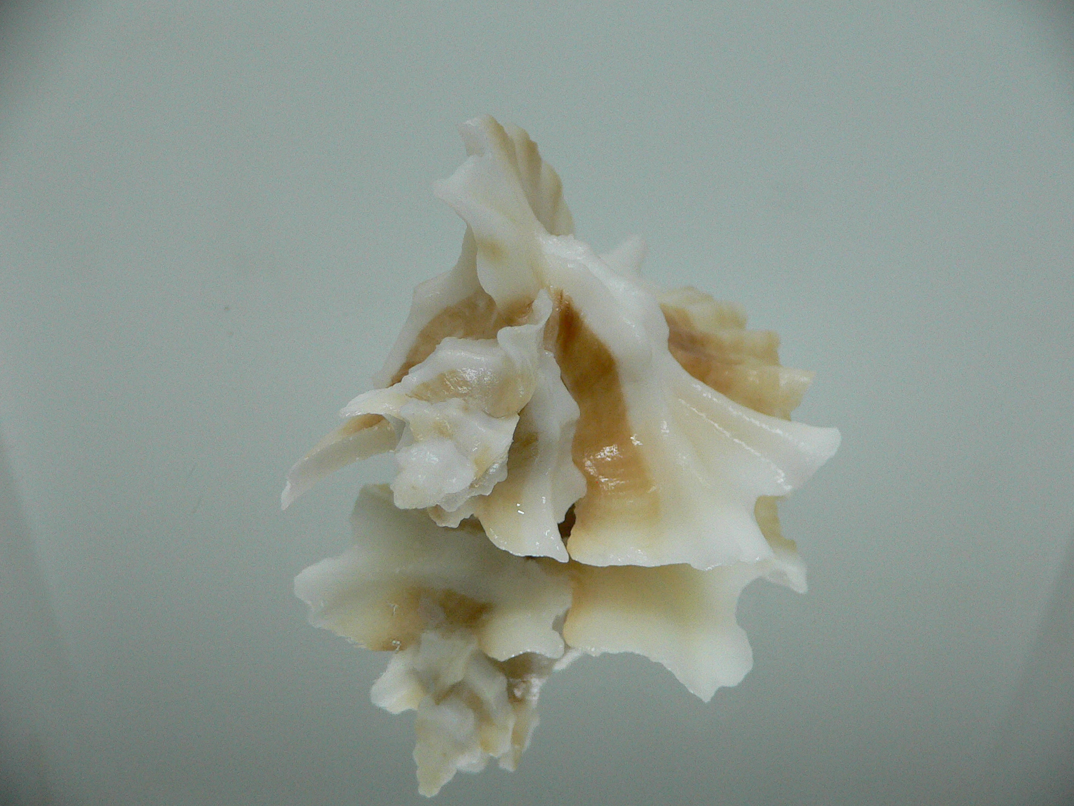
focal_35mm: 35
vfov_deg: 40.7
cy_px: 403
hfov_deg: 52.6
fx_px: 1086
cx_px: 537
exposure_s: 1/60
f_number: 2.8
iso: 200
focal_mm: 4.6
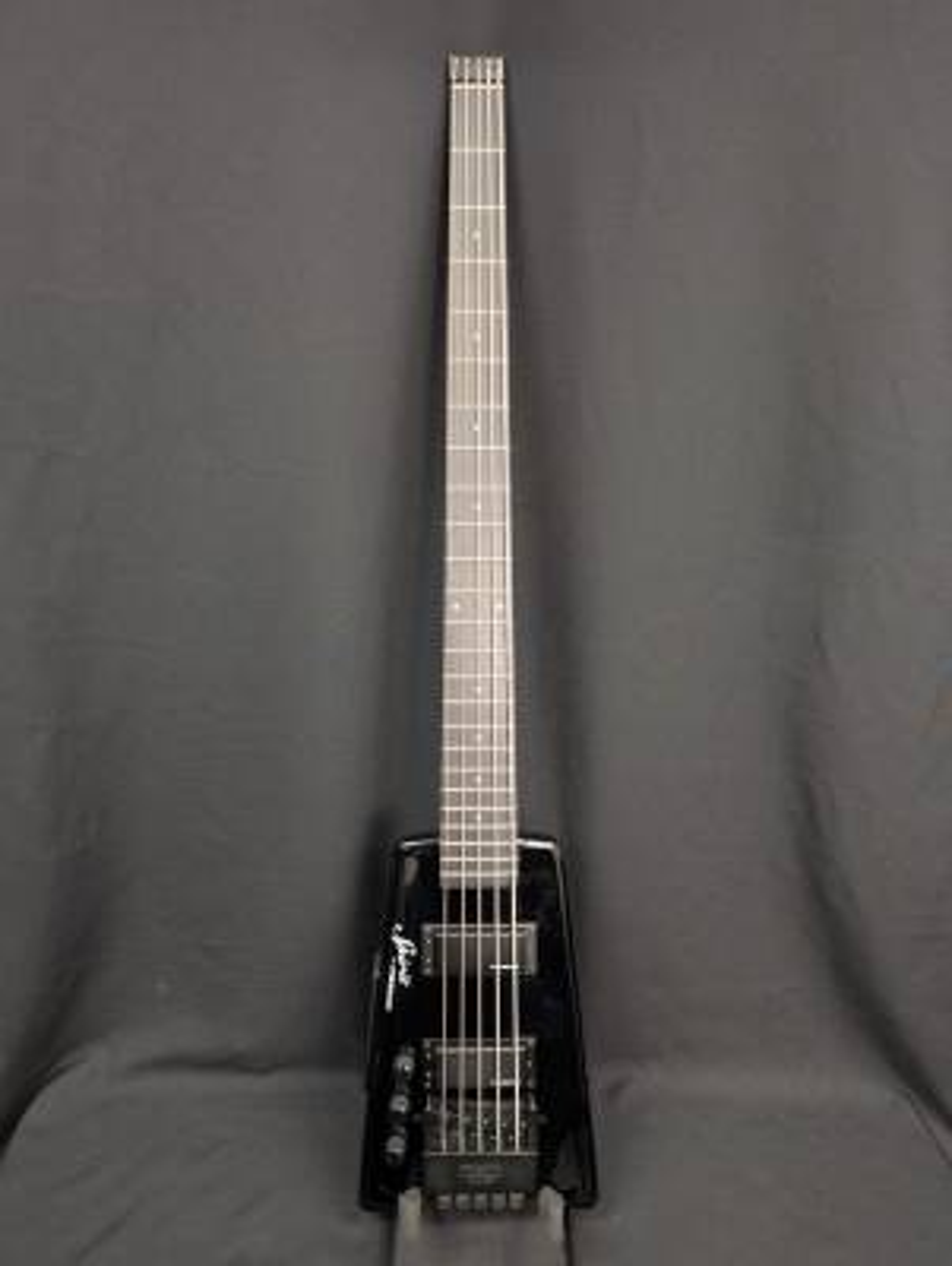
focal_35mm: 24
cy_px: 633
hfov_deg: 56.9
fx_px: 878
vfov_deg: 71.5
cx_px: 476
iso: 194
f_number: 1.68
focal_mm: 6.9
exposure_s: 1/25.6
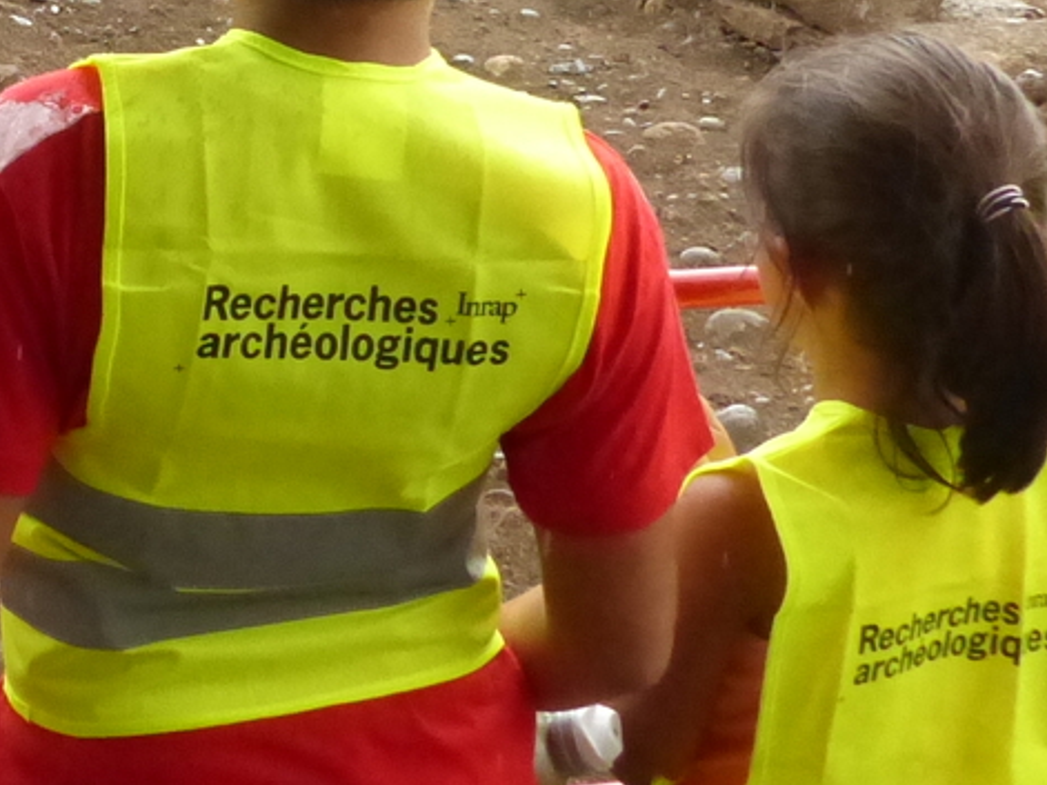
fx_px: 2570
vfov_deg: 16.7
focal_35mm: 85
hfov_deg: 22.1
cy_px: -145
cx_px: -7
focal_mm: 4.5
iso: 800
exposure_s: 1/640
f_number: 4
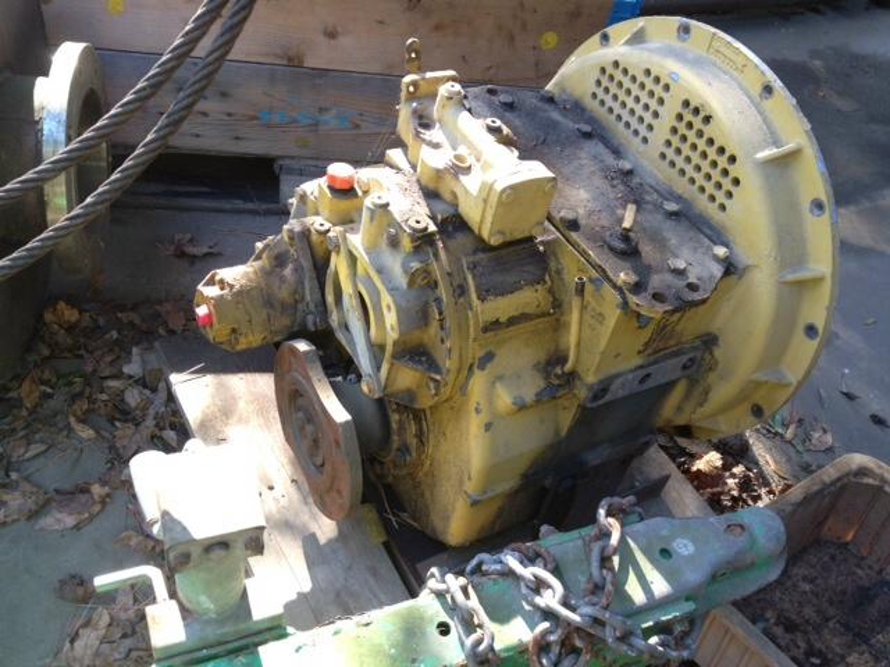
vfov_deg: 40.7
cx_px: 445
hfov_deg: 52.6
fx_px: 900
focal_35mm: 35
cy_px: 334
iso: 100
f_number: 2.4
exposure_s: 1/40
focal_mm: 4.28
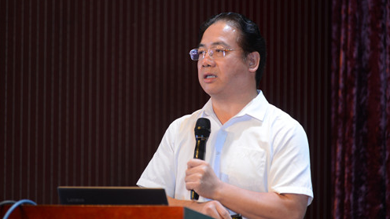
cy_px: 107
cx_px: 194
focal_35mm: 211
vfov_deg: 5.8
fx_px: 2182
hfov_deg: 10.2
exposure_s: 1/200
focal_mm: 200
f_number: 3.2
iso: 560
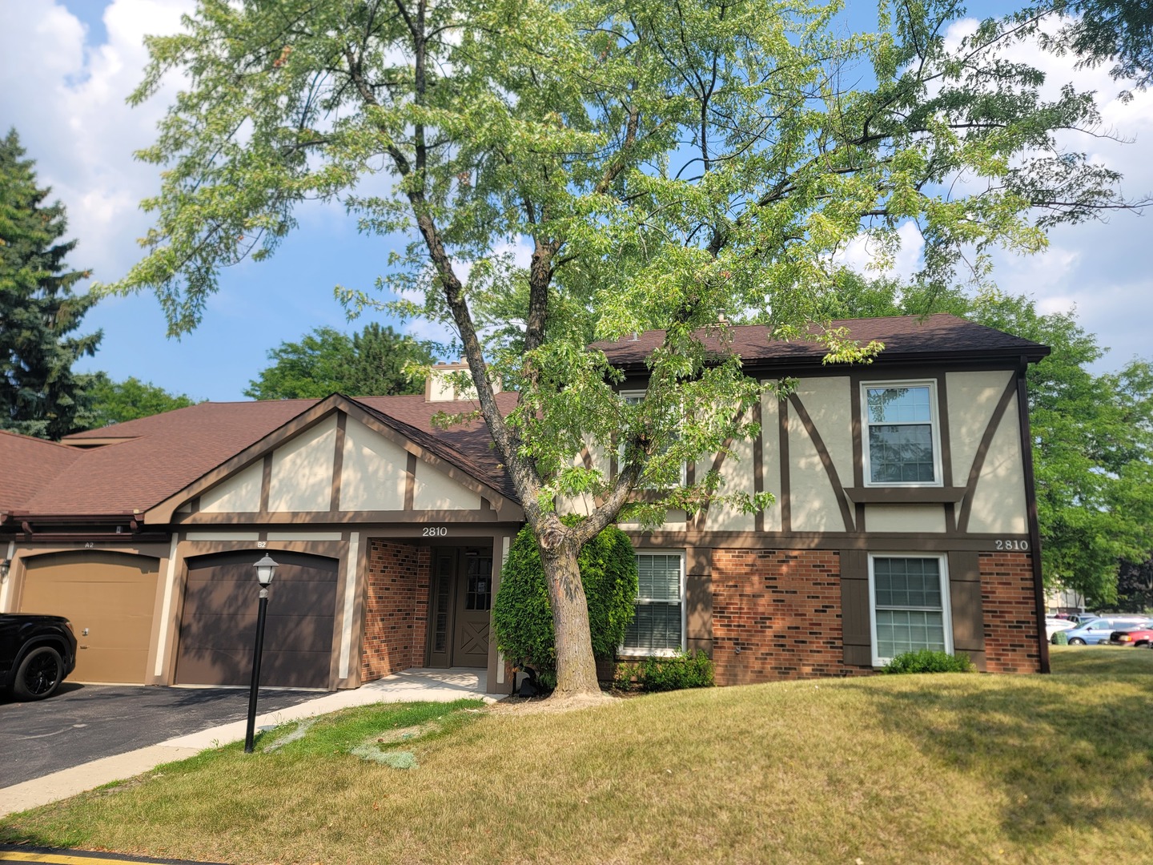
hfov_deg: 69.4
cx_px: 576
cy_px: 432
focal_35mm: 25
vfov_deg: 54.9
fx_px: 833
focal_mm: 7
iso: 20
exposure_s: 1/719
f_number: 1.8
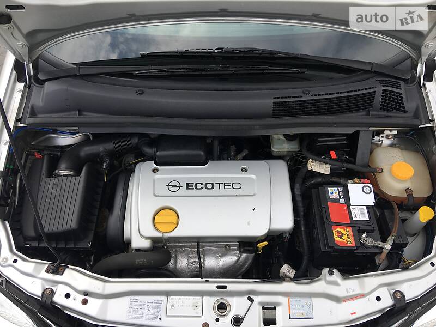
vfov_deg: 48.2
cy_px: 164
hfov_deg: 61.7
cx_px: 218
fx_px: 365
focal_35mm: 29
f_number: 2.2
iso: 25
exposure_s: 1/314
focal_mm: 4.2
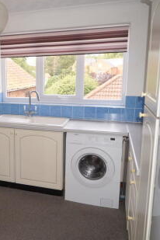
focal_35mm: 37
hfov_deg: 33.6
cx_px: 9
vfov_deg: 51.9
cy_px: 121
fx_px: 247
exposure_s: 1/100
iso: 200
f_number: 4
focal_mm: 16
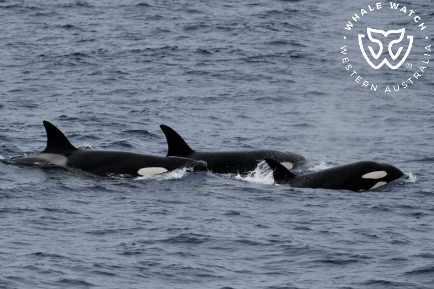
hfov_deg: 6.4
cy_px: 144
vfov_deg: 4.3
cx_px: 217
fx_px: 3857
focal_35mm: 320
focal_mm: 320
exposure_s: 1/8000
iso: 720
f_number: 5.6
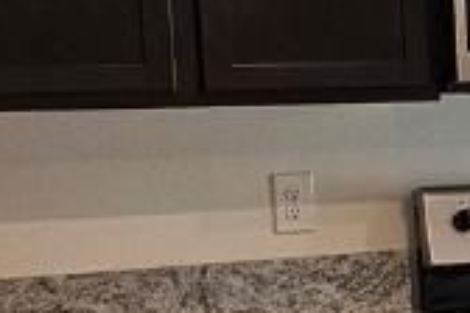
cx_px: 1195
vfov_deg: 9.4
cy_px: 238
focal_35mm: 146
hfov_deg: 11.3
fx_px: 1906
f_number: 1.7
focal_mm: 6.3
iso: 200
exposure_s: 1/120
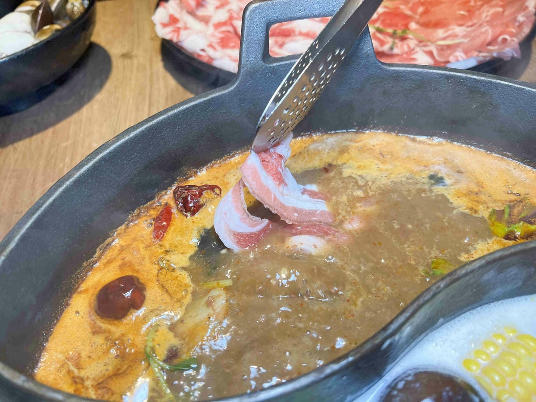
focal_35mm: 26
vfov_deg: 53.1
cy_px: 201
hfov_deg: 67.3
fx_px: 403
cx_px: 268
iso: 100
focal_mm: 5.7
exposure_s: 1/121
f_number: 1.5
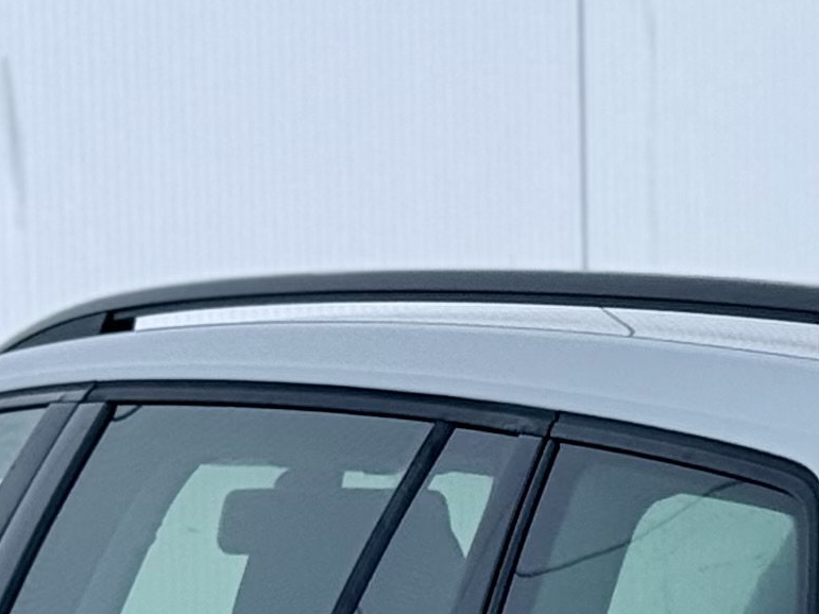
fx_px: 5938
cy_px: 1023
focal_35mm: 251
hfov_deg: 7.8
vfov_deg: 5.8
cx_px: 1009
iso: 64
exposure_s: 1/895
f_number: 1.78
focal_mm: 6.76
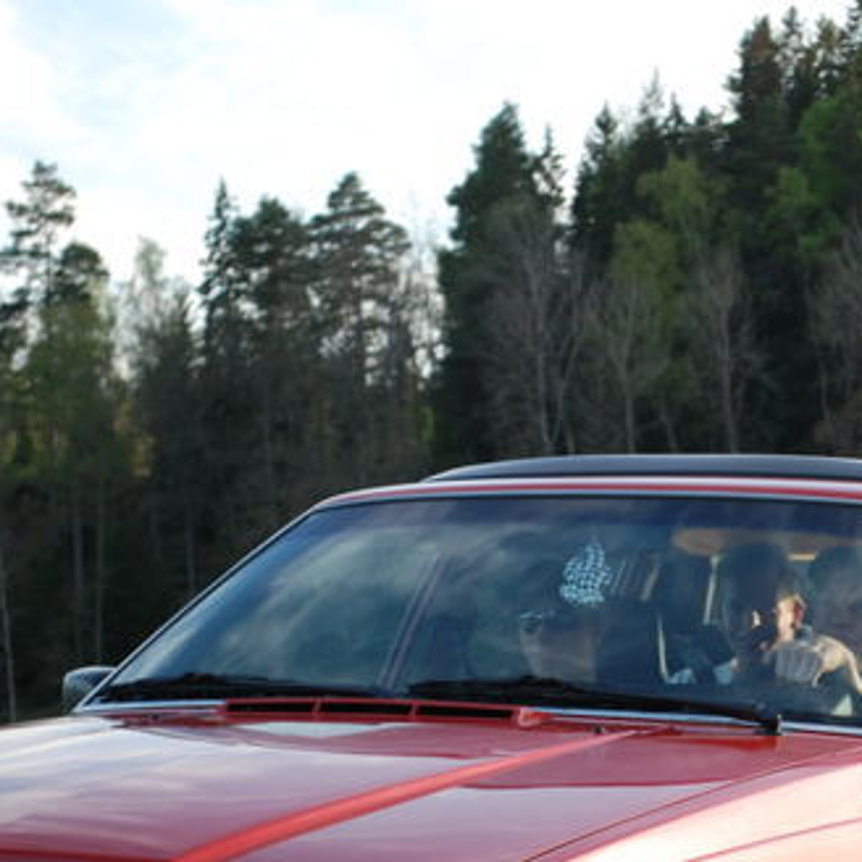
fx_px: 3855
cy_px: 520
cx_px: 646
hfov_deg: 12.7
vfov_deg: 12.8
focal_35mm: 137
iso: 200
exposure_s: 1/125
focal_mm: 55
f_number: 5.6
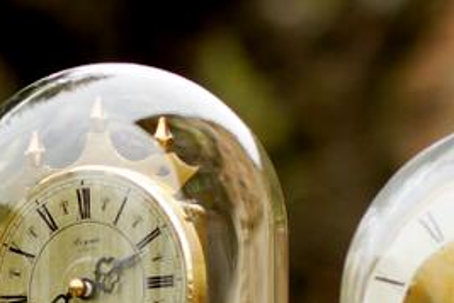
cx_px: -87
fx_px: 6129
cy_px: 377
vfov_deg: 2.8
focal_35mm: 486
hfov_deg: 4.2
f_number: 5.6
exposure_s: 1/160
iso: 100
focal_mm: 90
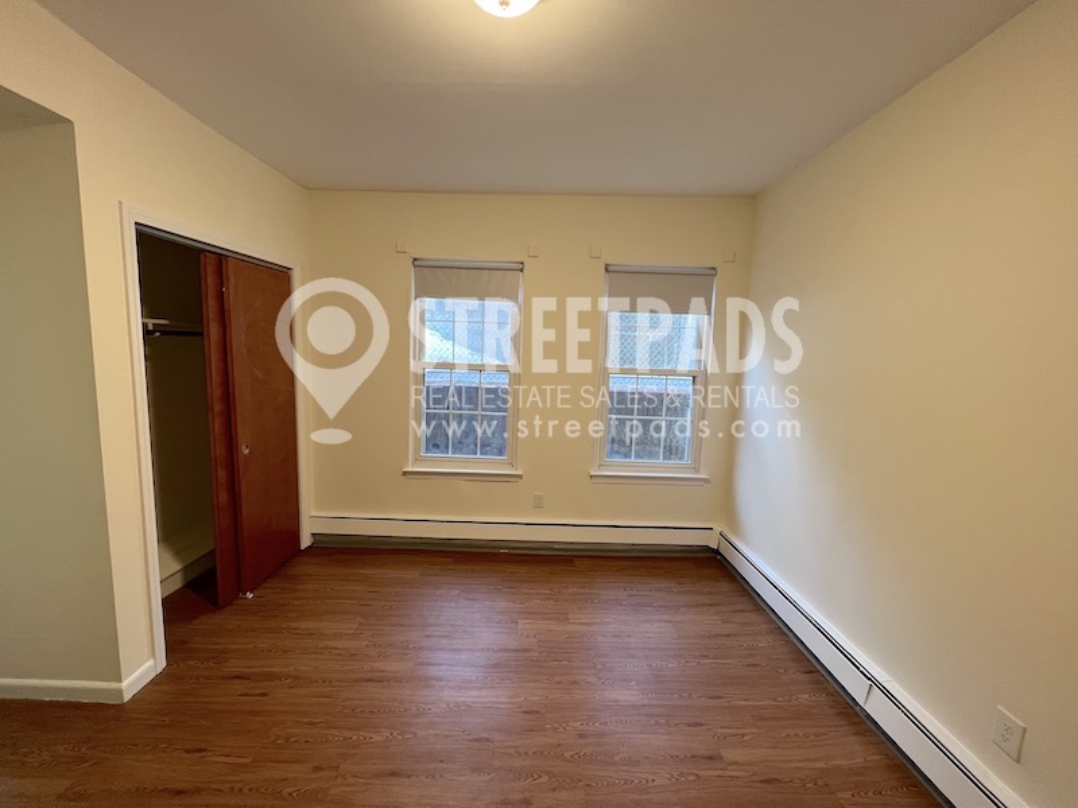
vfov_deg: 89.9
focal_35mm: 13
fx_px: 405
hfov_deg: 106.2
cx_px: 539
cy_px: 404
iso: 200
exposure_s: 1/60
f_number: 1.8
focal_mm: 1.57
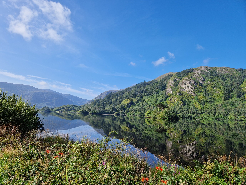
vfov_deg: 58.9
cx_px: 123
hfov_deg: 73.9
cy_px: 92
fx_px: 163
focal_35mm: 23
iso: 50
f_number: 1.8
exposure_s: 1/1368
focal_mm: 5.4
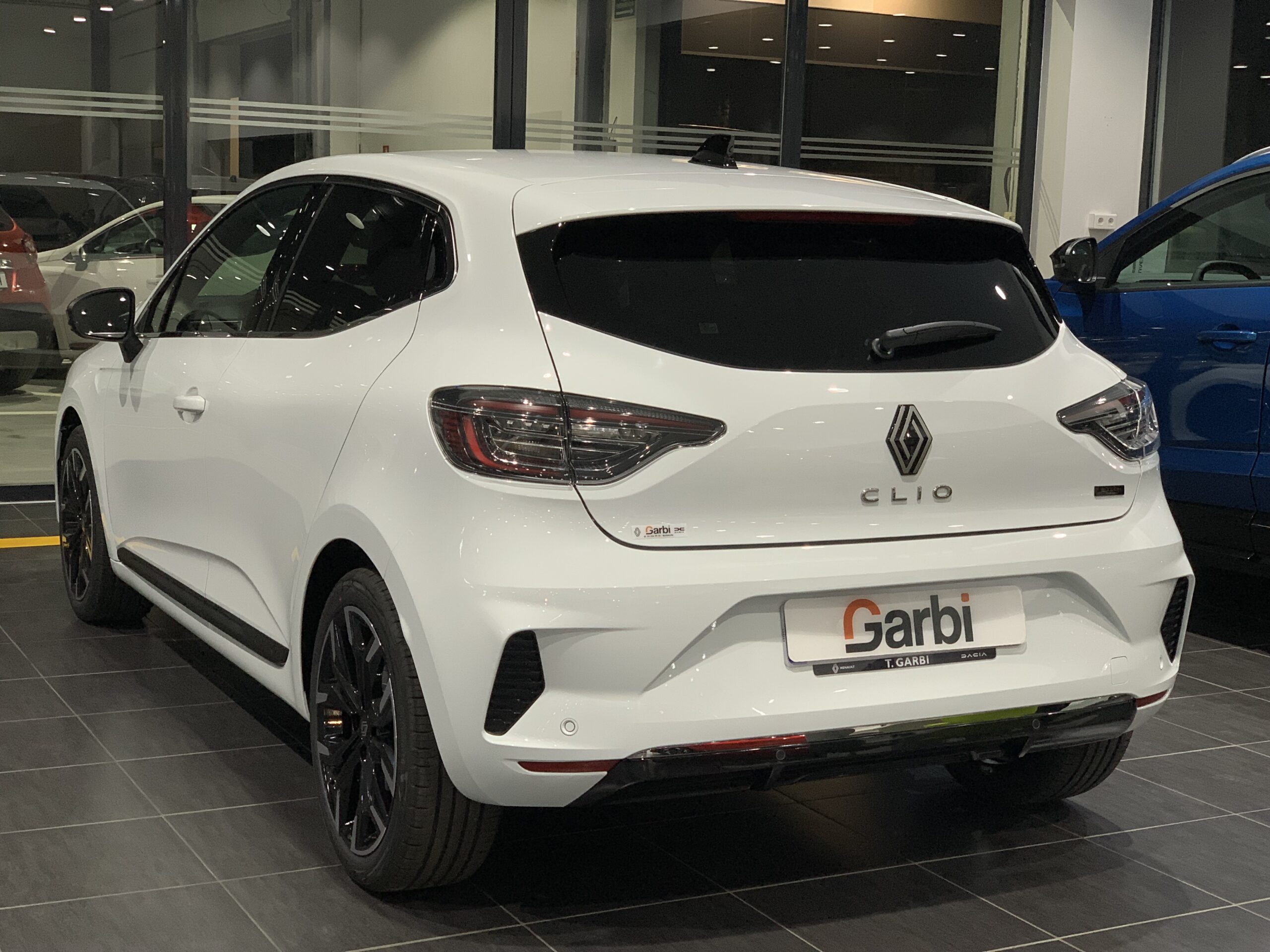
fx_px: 1908
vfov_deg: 28.0
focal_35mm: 52
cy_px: 476
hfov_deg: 36.8
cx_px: 635
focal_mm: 6
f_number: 2.4
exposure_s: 1/100
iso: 100
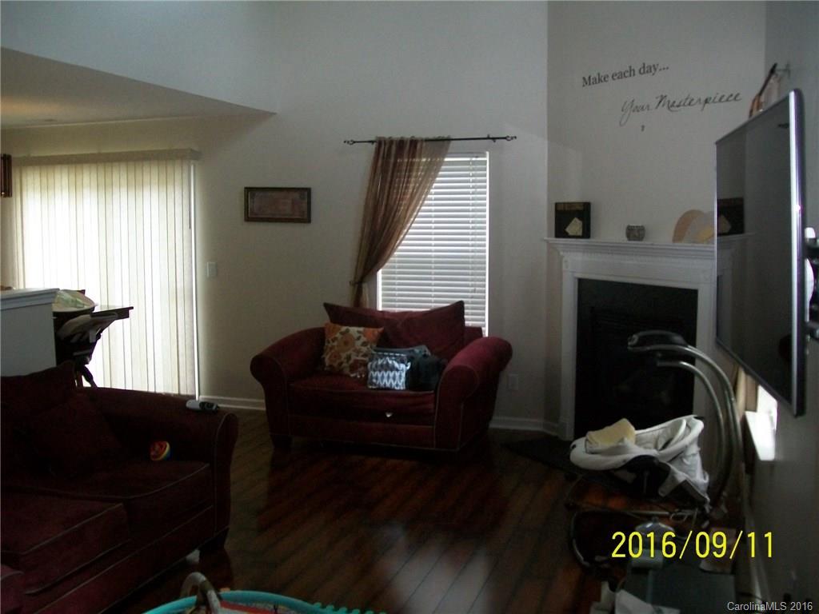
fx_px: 852
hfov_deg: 51.4
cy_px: 307
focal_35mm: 36
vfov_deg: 39.7
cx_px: 410
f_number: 2.7
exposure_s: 1/60
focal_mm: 6
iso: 160
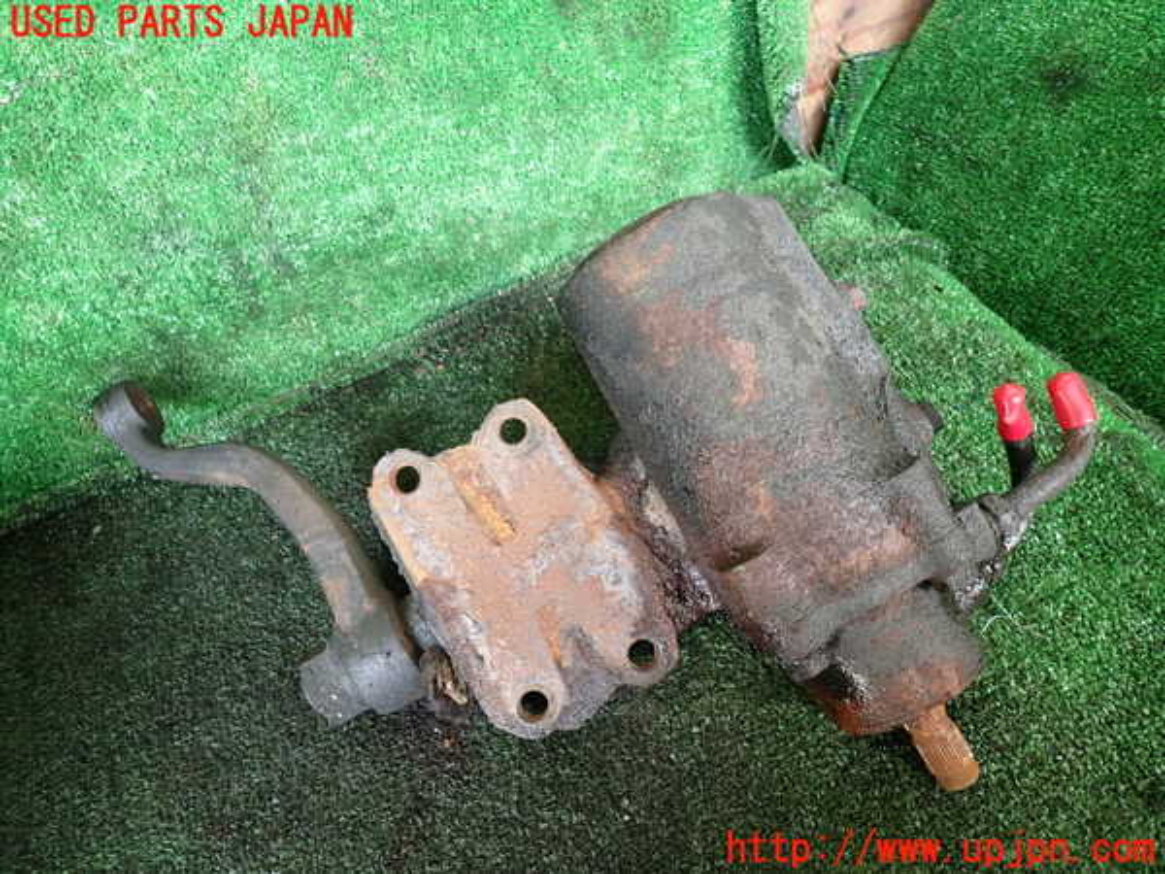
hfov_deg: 69.4
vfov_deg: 54.9
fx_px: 841
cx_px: 582
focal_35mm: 25
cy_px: 437
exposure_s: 1/40
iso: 200
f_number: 2
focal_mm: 4.5
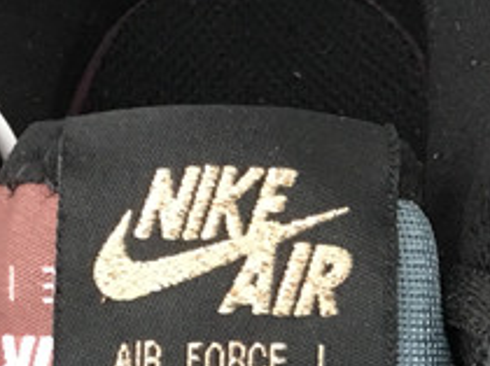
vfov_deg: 11.1
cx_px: 590
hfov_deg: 14.4
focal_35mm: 133
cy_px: 262
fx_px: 1881
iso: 50
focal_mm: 3.3
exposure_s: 1/33
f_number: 2.4
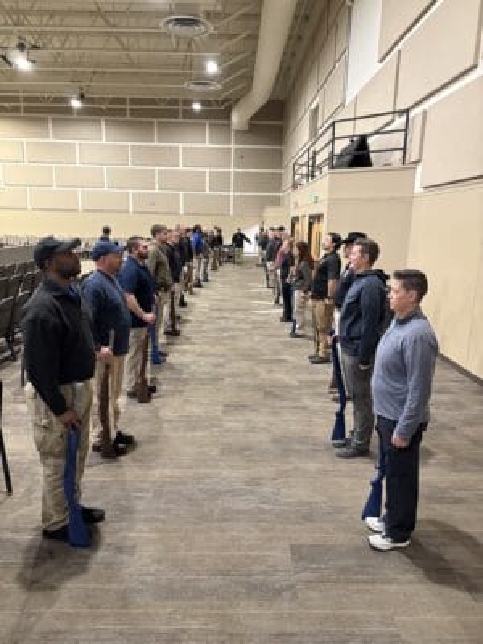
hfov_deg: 53.1
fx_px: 484
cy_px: 322
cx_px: 242
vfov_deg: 67.3
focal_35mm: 26
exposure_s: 1/30
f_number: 1.6
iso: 800
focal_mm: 5.96
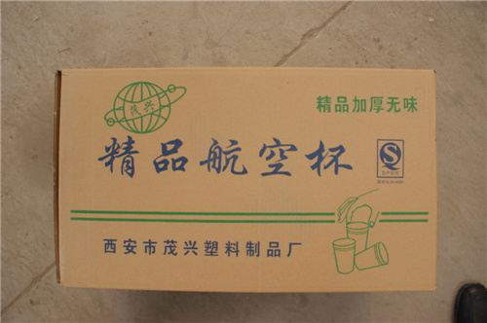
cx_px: 244
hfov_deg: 62.0
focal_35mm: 30
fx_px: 405
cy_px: 162
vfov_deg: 43.5
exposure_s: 1/80
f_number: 4.5
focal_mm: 20
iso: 100
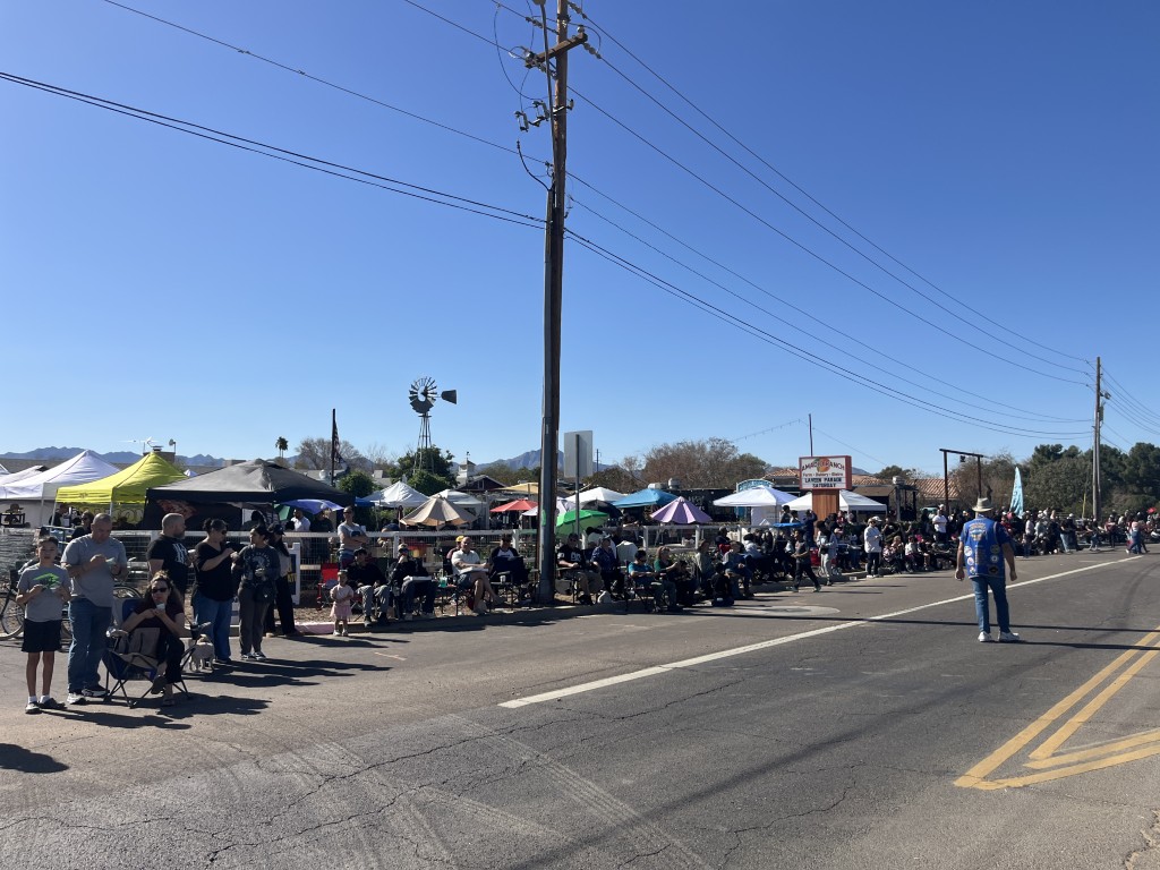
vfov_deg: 53.1
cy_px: 435
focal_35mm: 26
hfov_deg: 67.3
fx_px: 871
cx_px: 580
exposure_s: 1/4651
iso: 50
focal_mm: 5.1
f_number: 1.6
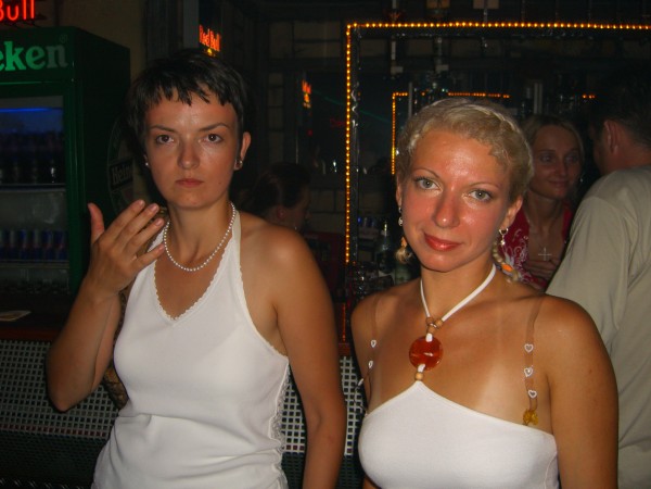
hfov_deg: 49.0
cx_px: 326
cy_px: 244
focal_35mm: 38
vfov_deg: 37.7
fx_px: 715
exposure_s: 1/60
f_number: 2.8
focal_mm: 7.9
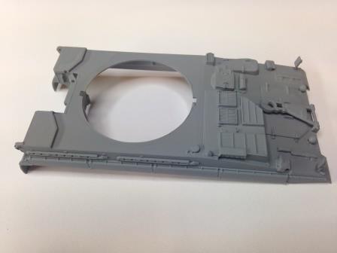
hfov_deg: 55.4
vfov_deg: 42.9
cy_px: 126
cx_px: 168
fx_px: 321
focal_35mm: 33
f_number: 2.4
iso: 64
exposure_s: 1/120
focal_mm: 4.12
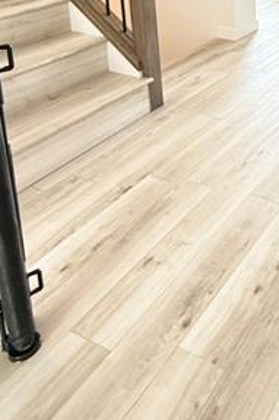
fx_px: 454
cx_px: 340
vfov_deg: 41.8
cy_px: -16
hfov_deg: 29.2
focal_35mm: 39
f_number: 2.2
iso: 400
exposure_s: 1/60
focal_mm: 2.22
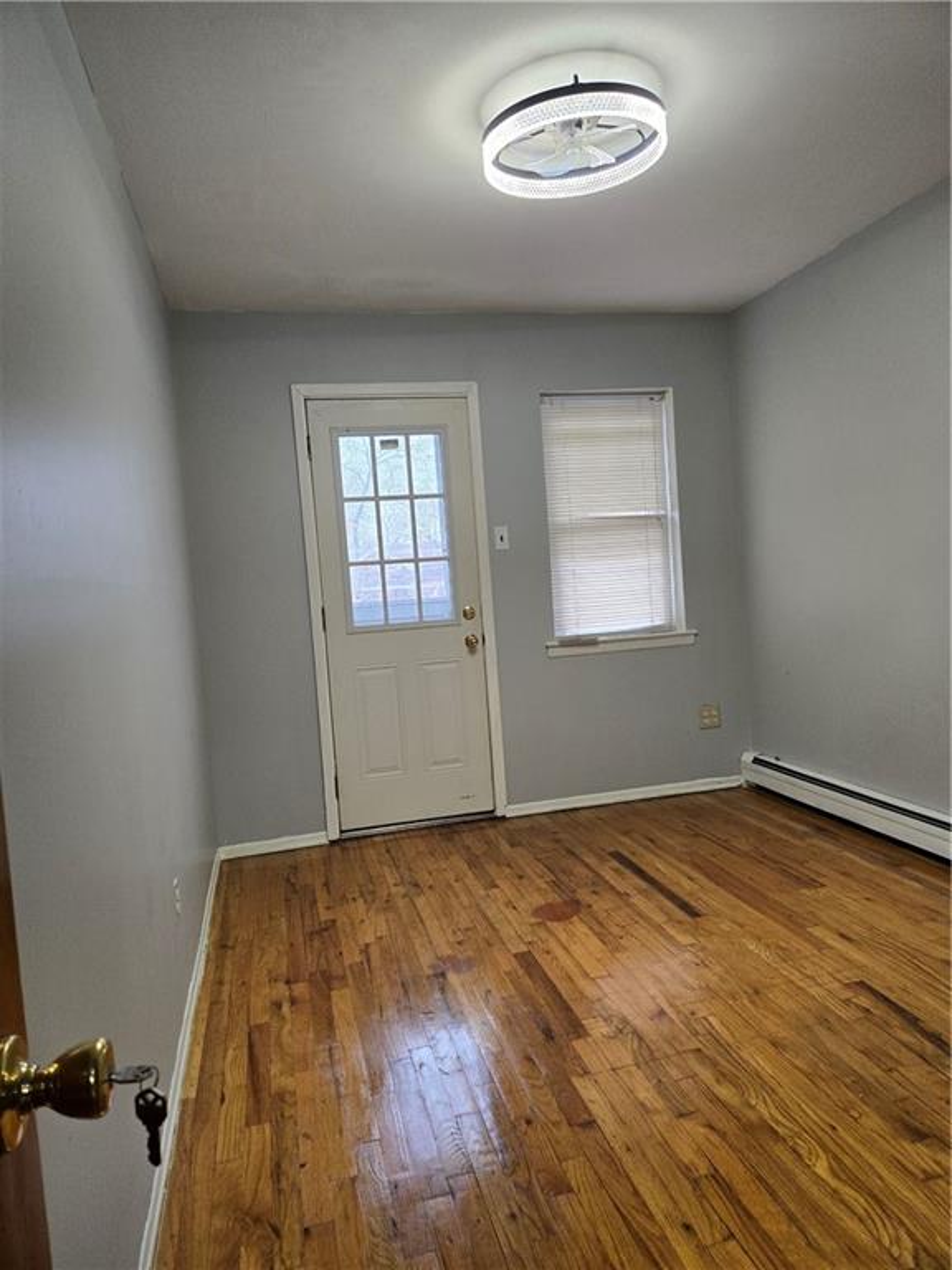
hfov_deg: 58.9
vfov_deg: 73.9
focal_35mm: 23
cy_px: 635
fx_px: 843
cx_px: 476
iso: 160
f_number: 1.8
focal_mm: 5.4
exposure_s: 1/120
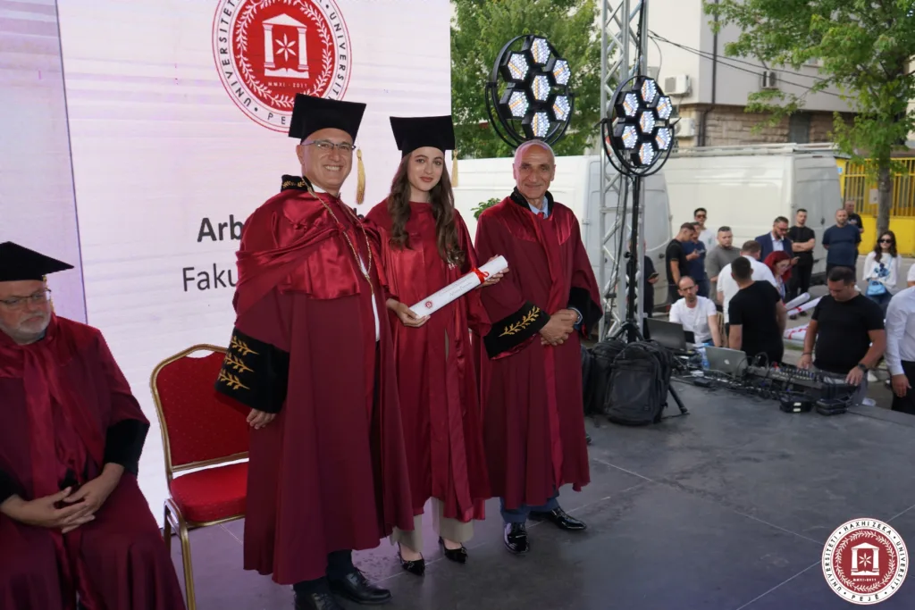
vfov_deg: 43.6
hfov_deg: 61.9
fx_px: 763
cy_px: 305
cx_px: 458
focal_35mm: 30
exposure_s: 1/160
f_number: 4
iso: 160
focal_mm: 30
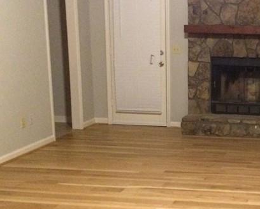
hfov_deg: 25.5
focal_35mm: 71
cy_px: 143
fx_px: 547
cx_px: 254
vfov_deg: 21.5
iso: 640
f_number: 2.2
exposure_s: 1/15
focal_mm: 4.15
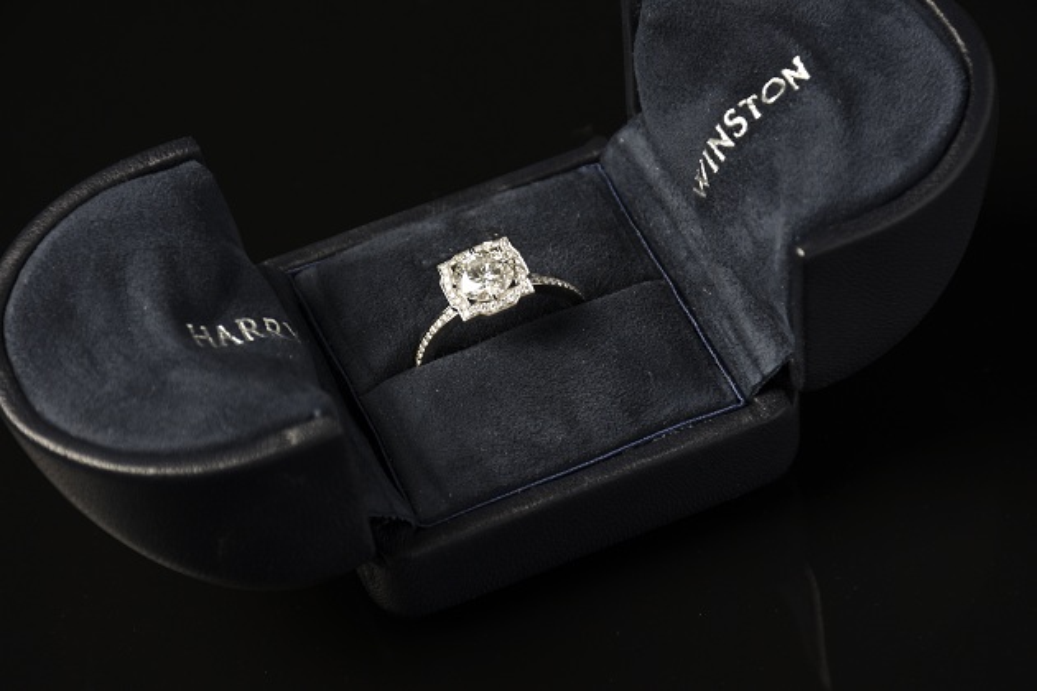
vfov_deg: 6.5
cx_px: 518
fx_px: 6049
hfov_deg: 9.8
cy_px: 346
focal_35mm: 210
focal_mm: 140
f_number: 9
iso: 100
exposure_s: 1/100
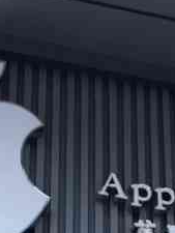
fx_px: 781
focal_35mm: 116
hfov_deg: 12.8
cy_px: 478
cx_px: 111
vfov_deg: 14.1
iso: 32
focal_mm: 3.99
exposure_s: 1/100
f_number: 1.8
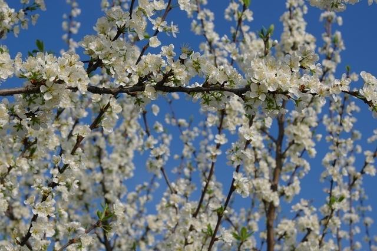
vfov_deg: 17.7
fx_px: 806
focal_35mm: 77
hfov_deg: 26.3
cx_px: 188
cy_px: 126
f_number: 8
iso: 100
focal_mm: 50
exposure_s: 1/320
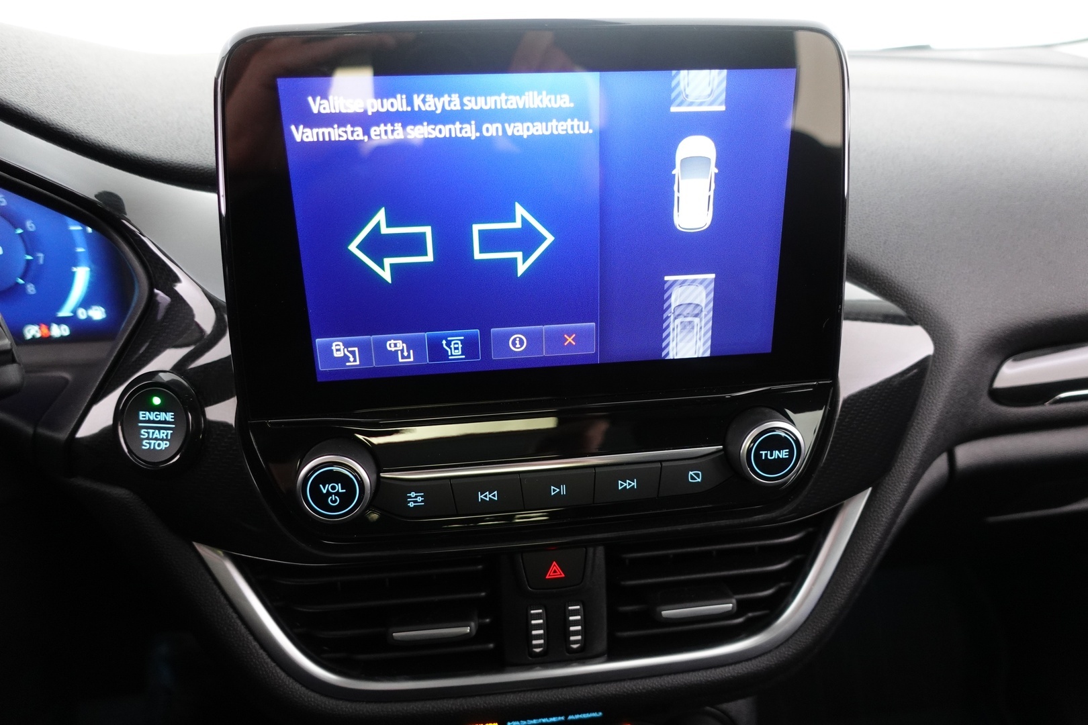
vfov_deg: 53.1
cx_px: 544
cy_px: 362
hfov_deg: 73.7
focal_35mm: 24
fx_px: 725
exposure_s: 1/20
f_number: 1.8
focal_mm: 9.4
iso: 800
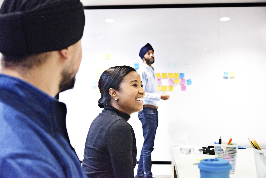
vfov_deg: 31.9
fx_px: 310
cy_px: 89
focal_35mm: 42
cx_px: 133
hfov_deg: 46.4
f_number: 4.2
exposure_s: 1/160
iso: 1600
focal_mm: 42
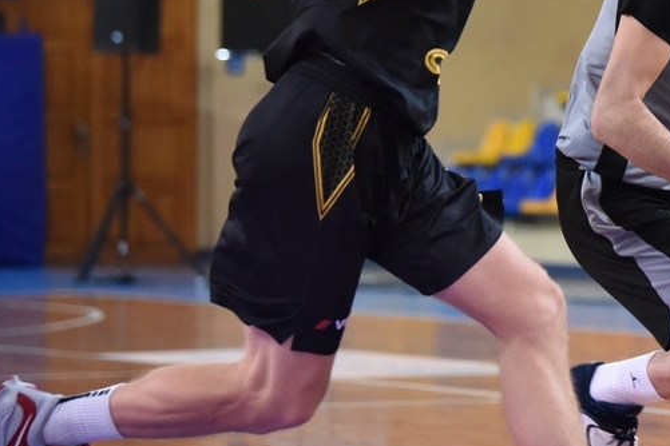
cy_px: 95
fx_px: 5229
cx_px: 848
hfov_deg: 7.3
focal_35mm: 281
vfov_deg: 4.9
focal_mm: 110
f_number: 2.8
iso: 5000
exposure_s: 1/1000
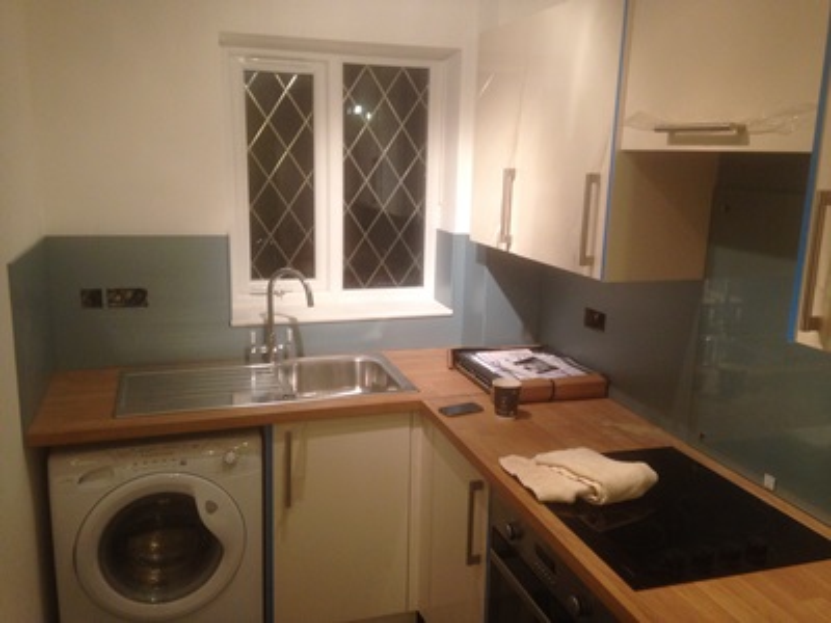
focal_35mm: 33
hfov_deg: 55.4
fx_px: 792
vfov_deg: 42.9
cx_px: 416
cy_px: 312
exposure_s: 1/20
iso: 125
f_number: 2.4
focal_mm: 4.12
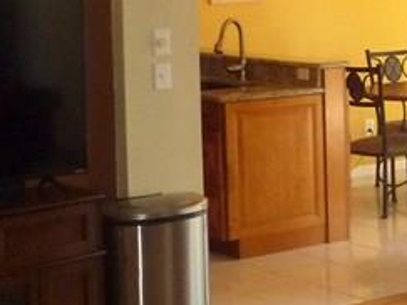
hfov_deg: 16.4
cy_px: 13
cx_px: 722
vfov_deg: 14.4
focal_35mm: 101
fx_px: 1187
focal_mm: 4.3
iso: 400
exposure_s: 1/60
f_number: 3.3
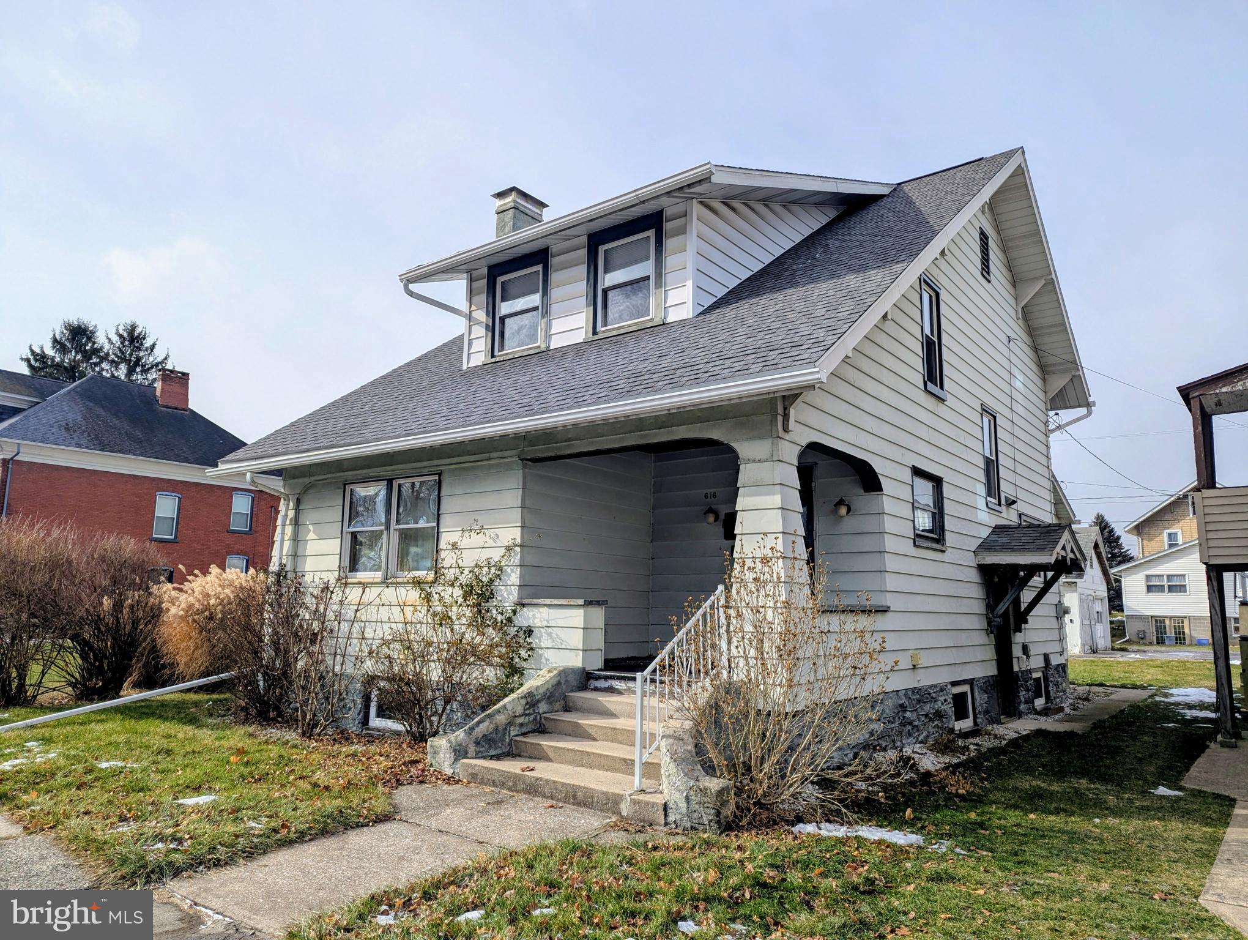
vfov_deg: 56.9
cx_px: 624
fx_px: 866
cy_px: 470
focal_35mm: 24
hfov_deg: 71.5
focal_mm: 6.81
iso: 47
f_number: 1.85
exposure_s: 1/1953
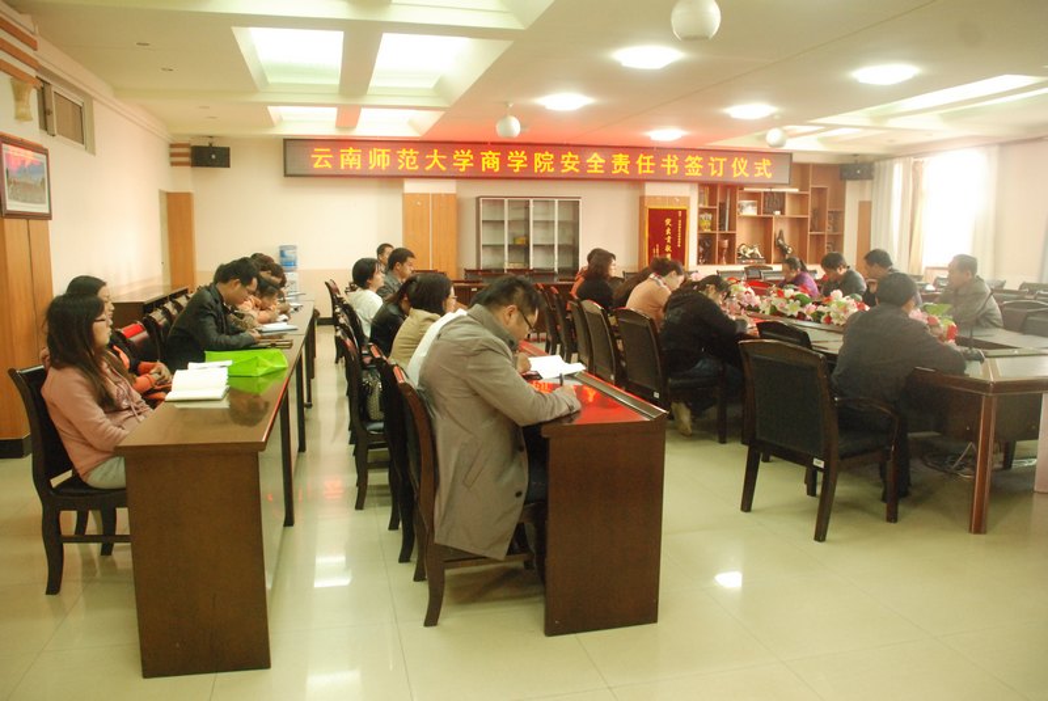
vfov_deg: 48.0
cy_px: 350
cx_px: 524
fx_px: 787
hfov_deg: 67.3
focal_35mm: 27
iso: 1600
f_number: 3.5
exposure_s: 1/30
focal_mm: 18
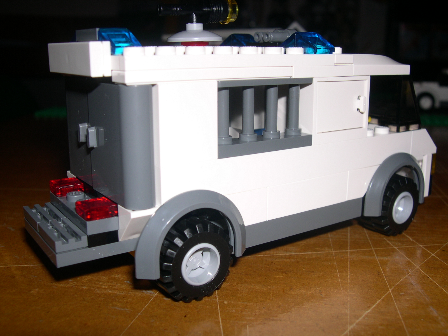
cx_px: 224
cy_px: 168
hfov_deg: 49.0
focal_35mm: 38
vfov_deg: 37.7
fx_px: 492
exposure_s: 1/60
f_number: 7.6
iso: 100
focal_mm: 8
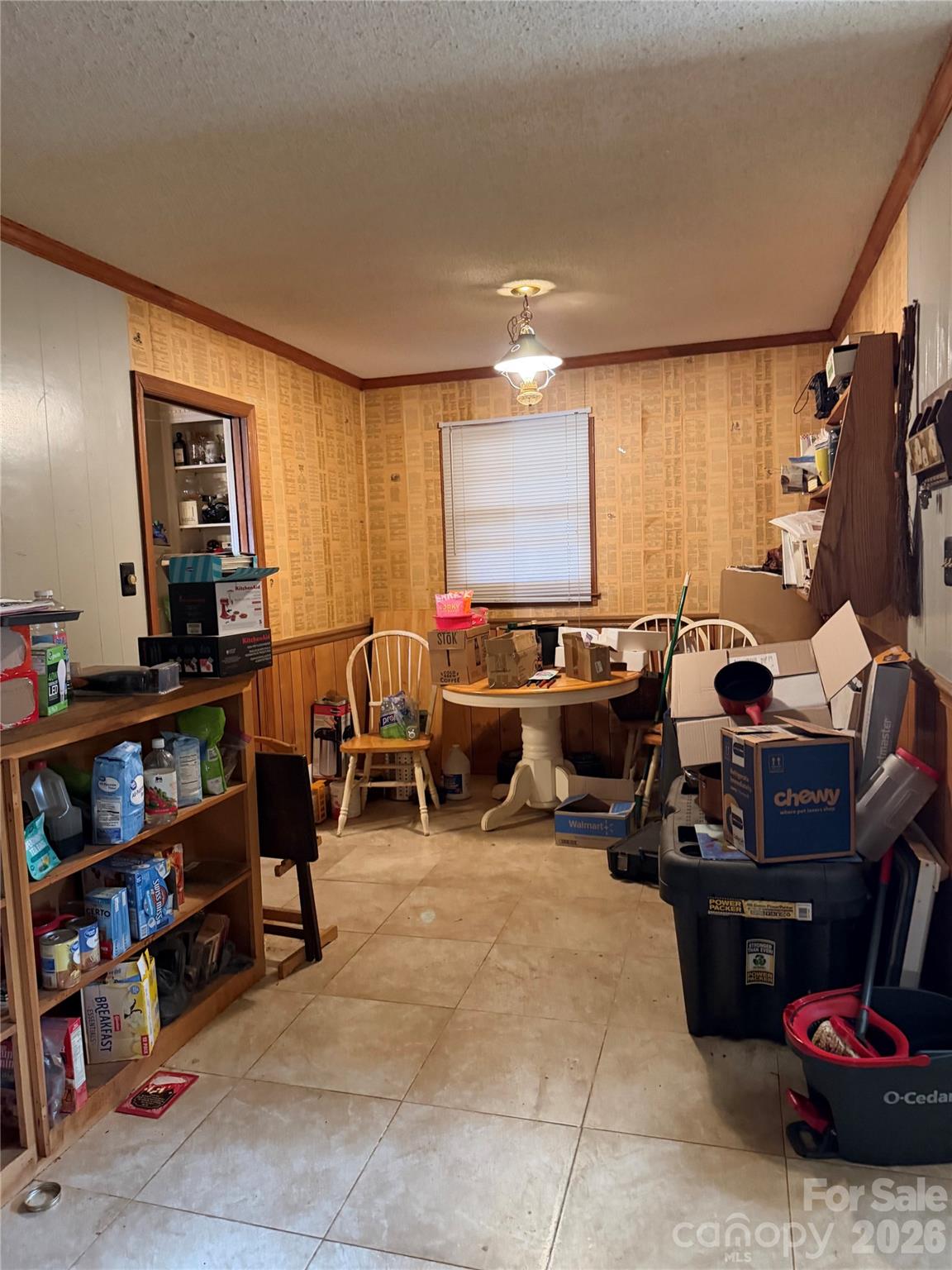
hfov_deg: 56.8
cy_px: 635
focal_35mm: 24
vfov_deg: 71.6
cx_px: 476
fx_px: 880
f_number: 1.78
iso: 800
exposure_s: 1/40
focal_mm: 6.76
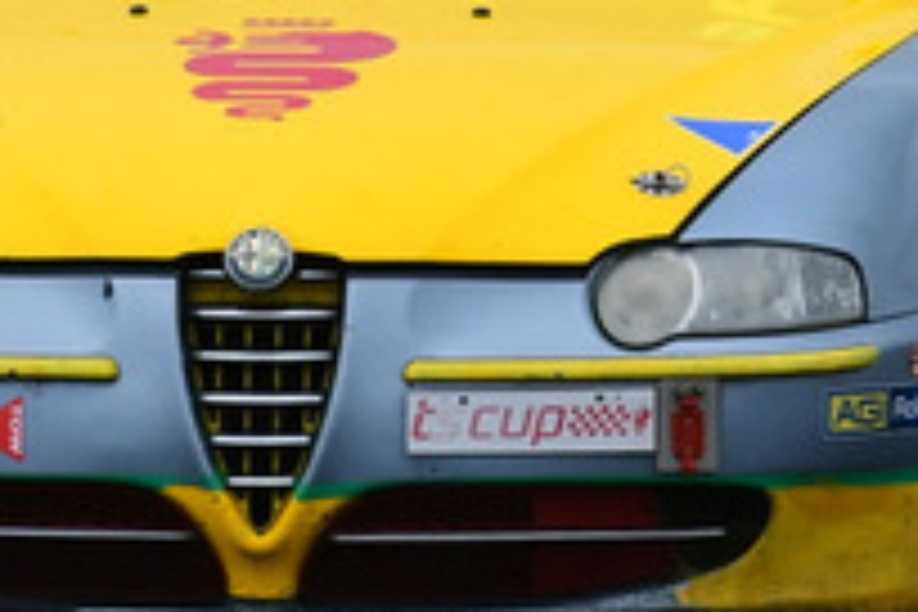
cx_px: 184
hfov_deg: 0.9
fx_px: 58467
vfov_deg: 0.6
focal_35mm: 2293
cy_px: -243
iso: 1000
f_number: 11
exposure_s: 1/640
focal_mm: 390
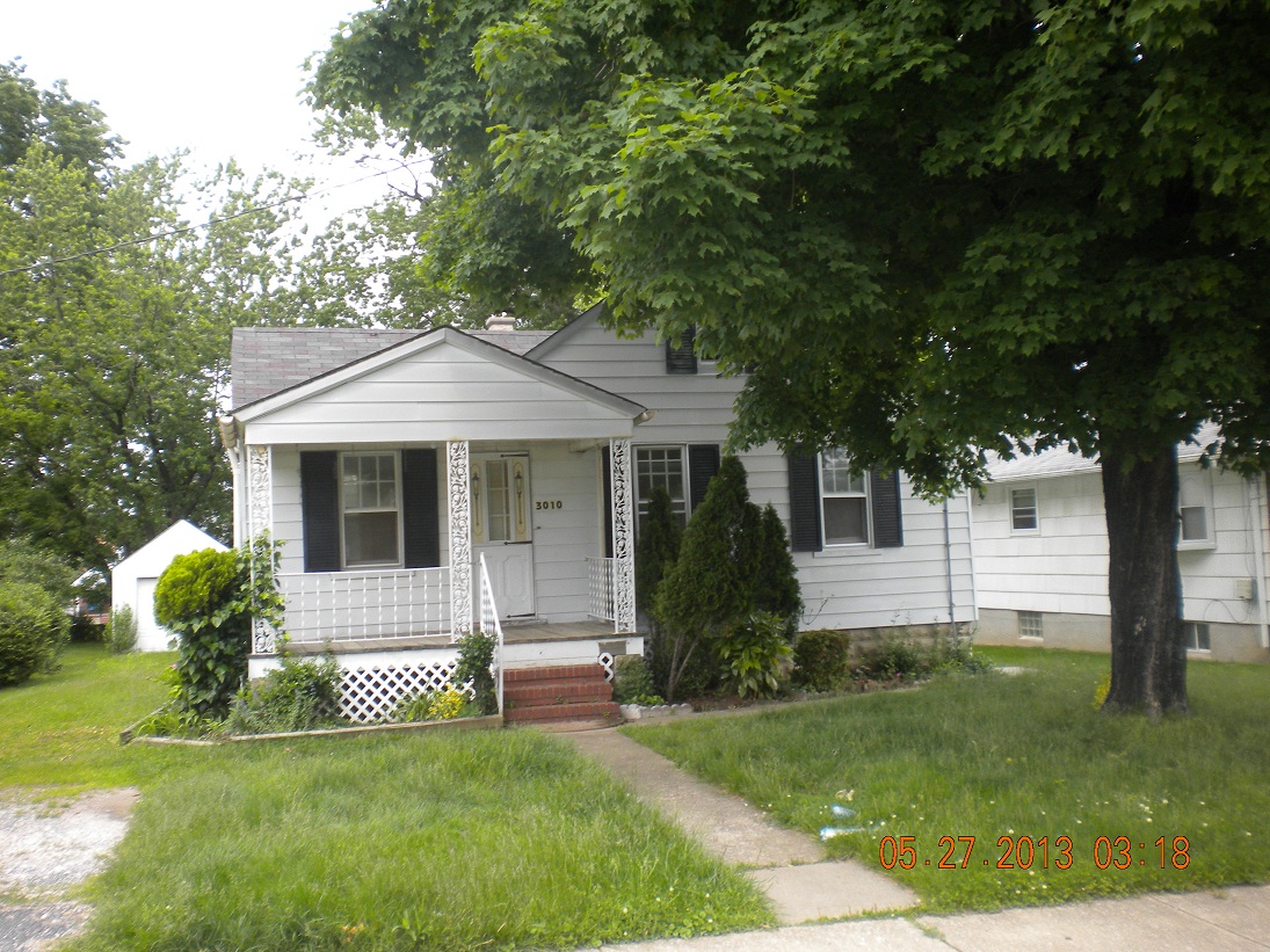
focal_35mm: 35
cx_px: 635
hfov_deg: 52.6
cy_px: 476
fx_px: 1284
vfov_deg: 40.7
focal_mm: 6.3
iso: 113
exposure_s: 1/174
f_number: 4.6
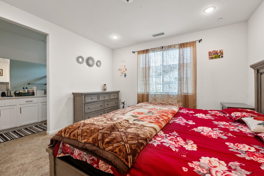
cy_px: 88
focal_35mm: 14
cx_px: 132
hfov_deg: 104.3
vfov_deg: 81.1
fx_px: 103
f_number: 9
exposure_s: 1/2.5
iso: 250
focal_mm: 14
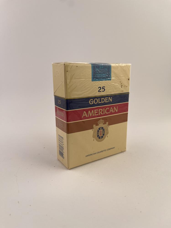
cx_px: 86
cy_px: 114
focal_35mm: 26
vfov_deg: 67.3
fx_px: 171
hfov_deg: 53.1
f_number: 1.6
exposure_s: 1/203
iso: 40
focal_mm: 5.1
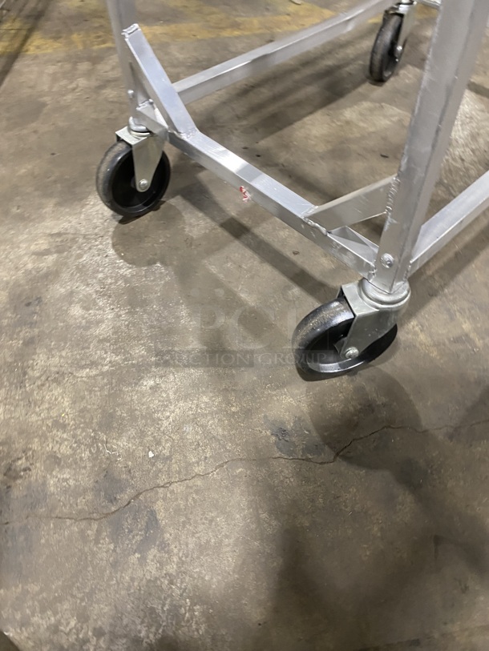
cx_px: 244
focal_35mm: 26
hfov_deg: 53.1
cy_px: 326
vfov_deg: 67.3
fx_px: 490
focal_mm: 4.25
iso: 250
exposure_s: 1/60
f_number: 1.8
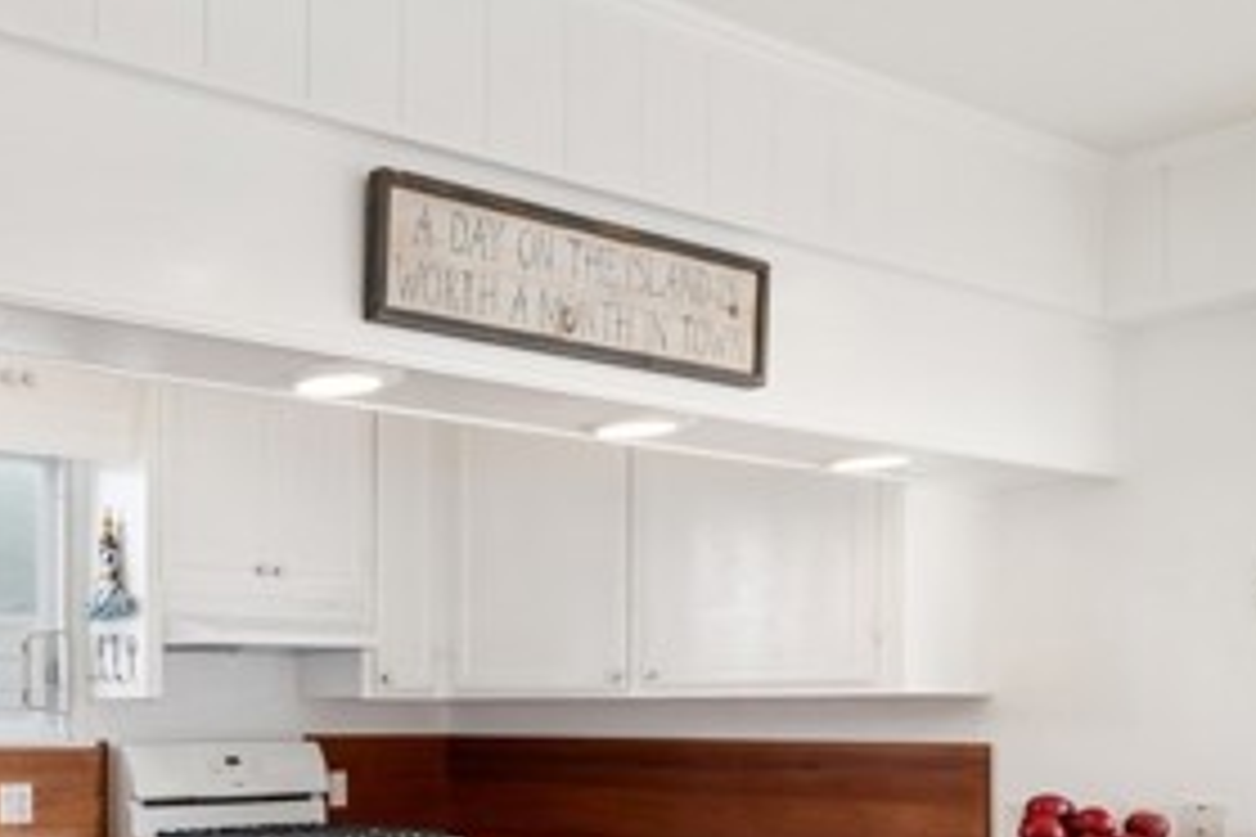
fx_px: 1361
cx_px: -81
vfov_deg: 32.7
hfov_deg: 41.1
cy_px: 734
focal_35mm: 39
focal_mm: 17
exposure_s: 1/13
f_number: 9
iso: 200
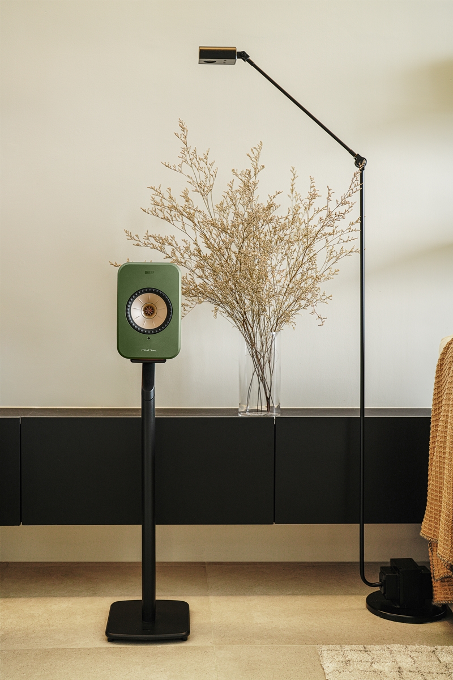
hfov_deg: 27.0
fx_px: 944
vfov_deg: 39.6
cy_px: 340
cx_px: 226
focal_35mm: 50
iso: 100
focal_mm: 50
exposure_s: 1/5
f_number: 5
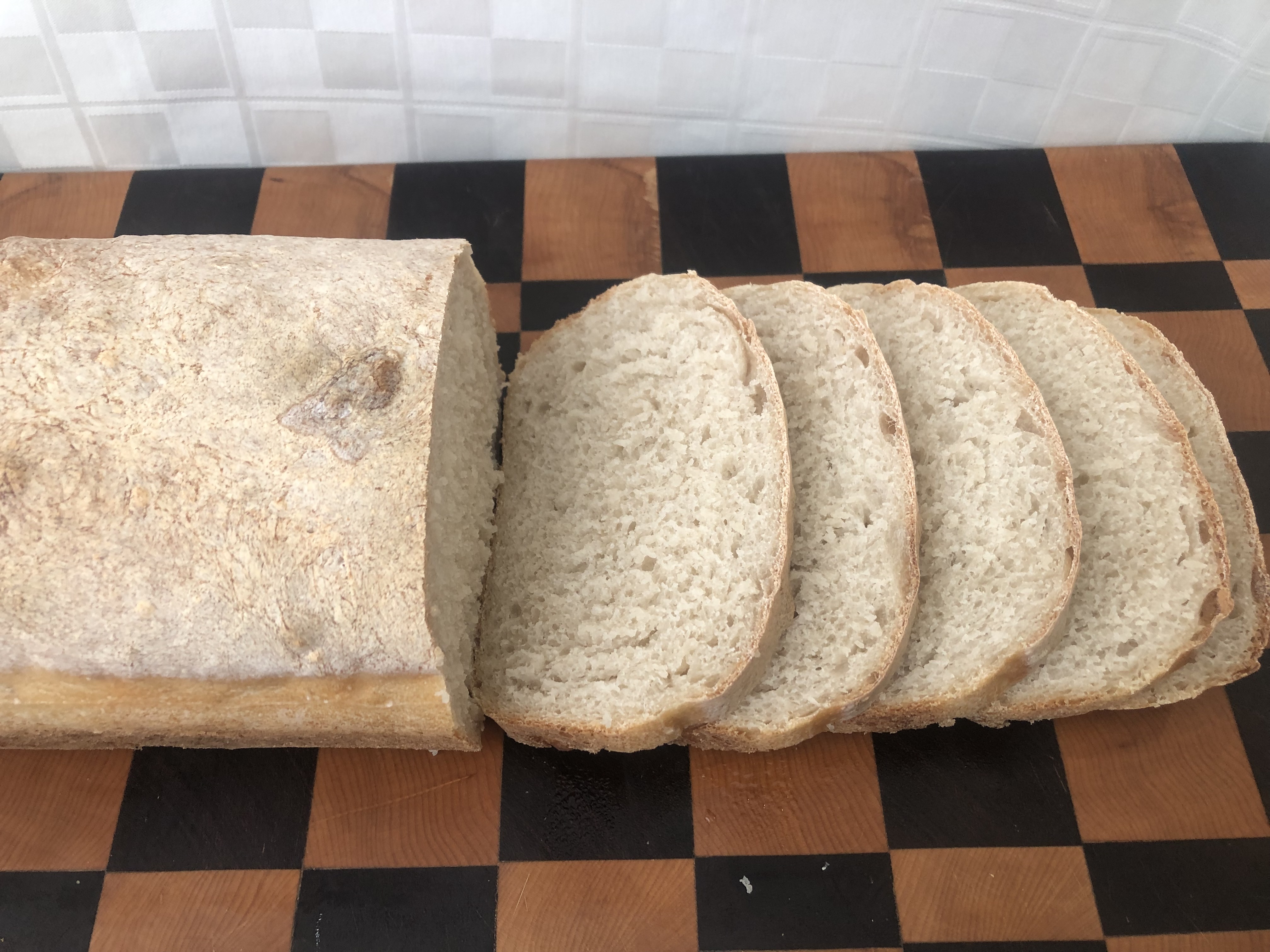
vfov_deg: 49.7
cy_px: 476
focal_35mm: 28
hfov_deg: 63.4
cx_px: 635
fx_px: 1027
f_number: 1.8
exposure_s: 1/40
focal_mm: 3.99
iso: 25
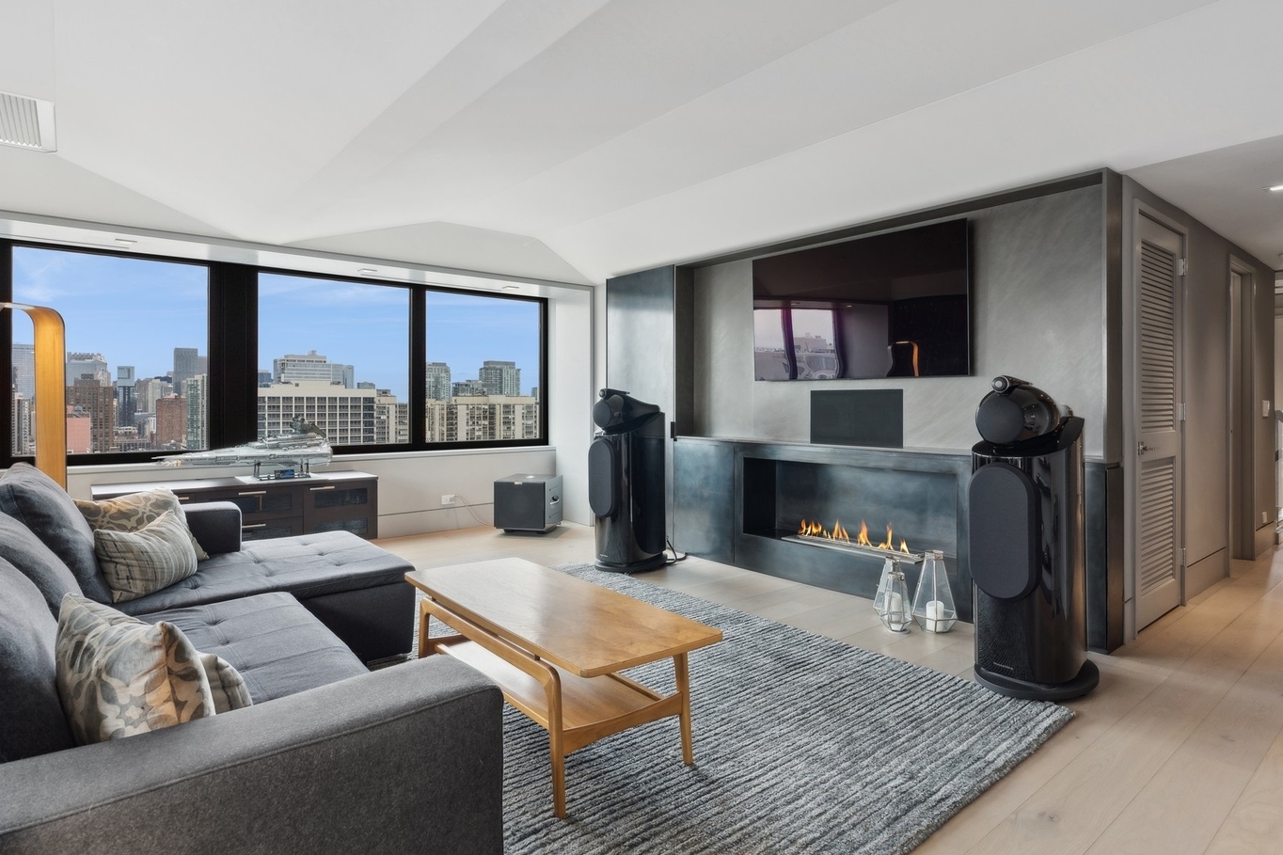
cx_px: 633
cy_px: 405
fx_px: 677
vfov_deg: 64.5
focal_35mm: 19
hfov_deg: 86.9
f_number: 8
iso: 320
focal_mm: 16
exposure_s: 1/30
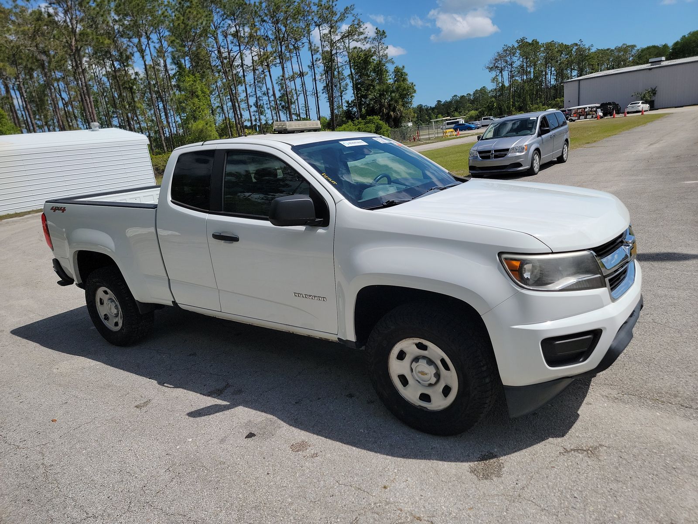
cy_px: 262
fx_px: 484
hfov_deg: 71.6
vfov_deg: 56.8
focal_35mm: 24
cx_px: 349
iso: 50
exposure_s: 1/1930
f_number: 1.8
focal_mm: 6.7
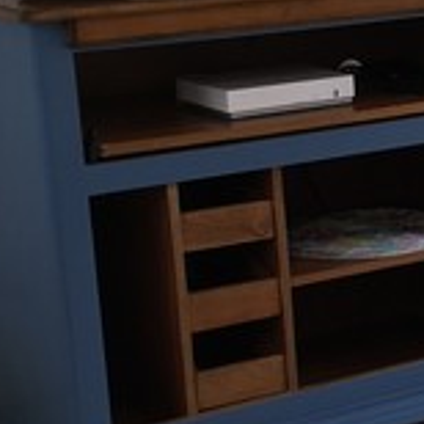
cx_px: 837
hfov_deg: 11.8
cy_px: 218
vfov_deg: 13.1
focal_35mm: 133
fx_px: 1843
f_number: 2.2
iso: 25
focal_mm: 4.15
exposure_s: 1/50
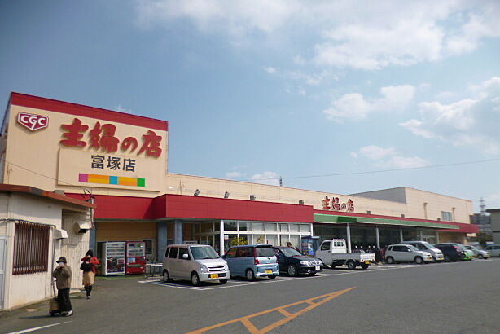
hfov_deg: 69.3
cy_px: 178
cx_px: 241
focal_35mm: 26
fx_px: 361
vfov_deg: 49.6
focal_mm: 4.3
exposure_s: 1/200
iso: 100
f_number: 9
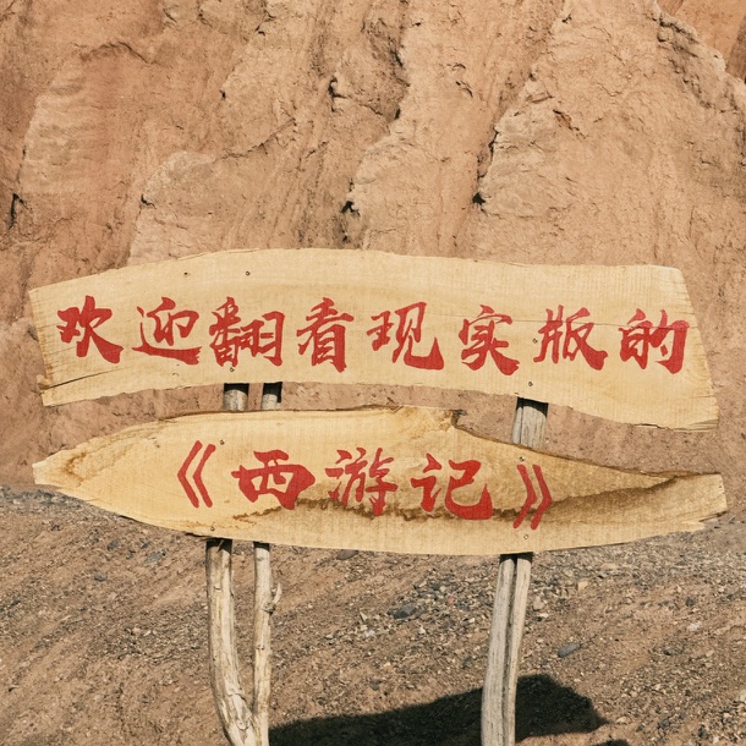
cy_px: 309
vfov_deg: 9.8
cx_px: 569
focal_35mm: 178
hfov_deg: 9.8
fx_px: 4340
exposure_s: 1/1018
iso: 50
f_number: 2.8
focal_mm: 15.66
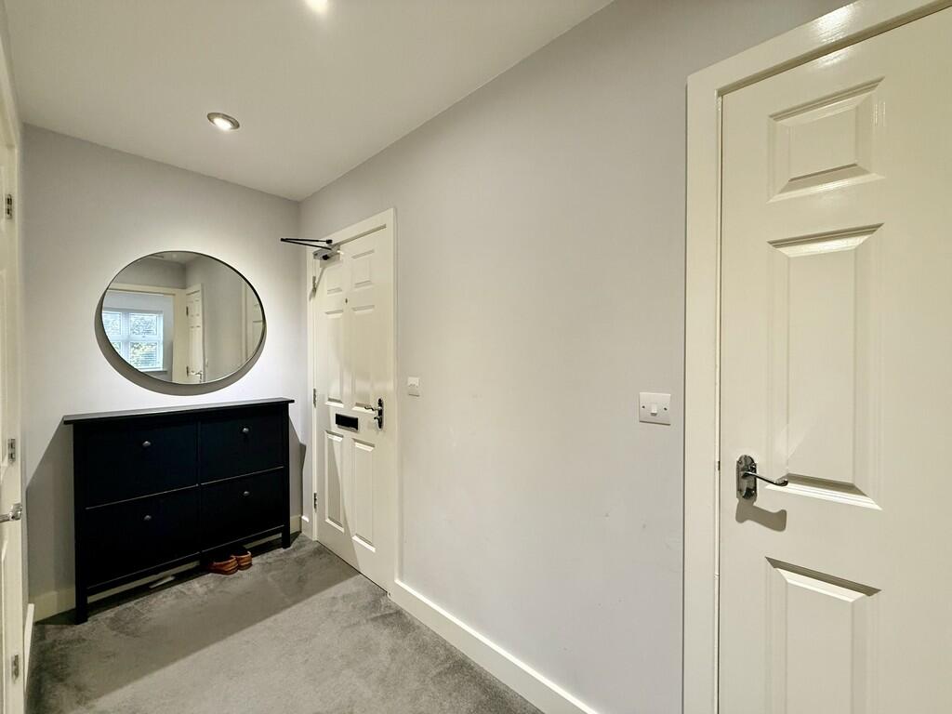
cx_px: 476
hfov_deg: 102.1
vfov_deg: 85.7
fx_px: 385
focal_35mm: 14
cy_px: 357
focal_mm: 2.22
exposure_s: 1/50
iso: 250
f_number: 2.2
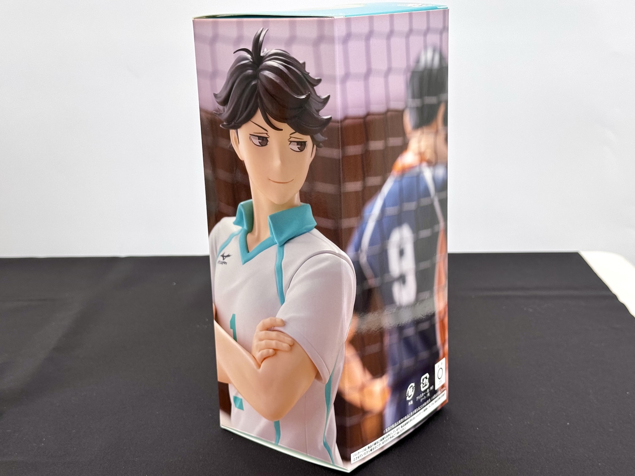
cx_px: 318
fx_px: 881
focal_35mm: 48
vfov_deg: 30.3
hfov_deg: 39.7
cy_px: 238
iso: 50
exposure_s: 1/121
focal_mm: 6.76
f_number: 1.78
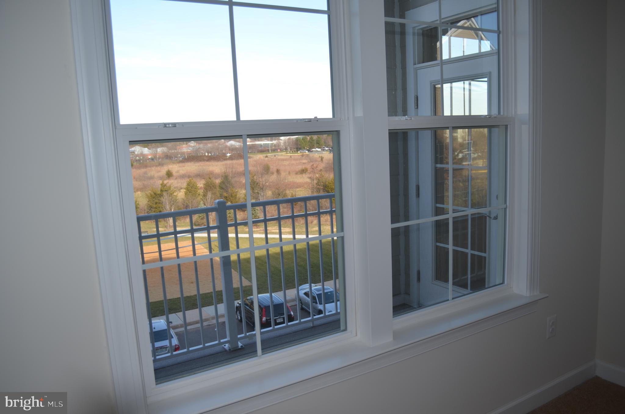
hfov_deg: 67.5
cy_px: 207
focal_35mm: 27
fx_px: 468
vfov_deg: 47.7
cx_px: 312
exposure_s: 1/200
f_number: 4
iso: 100
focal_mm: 18
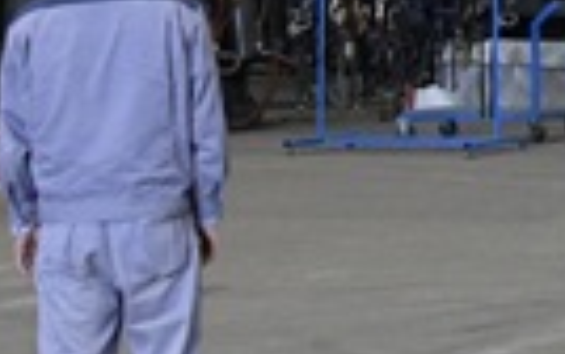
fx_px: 2805
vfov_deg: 7.0
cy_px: -295
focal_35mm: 182
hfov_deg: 10.5
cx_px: 1143
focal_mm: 24
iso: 6400
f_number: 6.3
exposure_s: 1/400
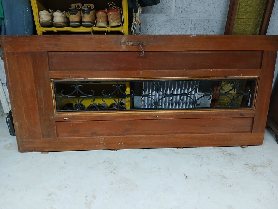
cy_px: 104
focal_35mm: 26
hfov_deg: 67.3
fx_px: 209
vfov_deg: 53.1
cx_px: 139
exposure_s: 1/25
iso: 400
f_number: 1.8
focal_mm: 3.98
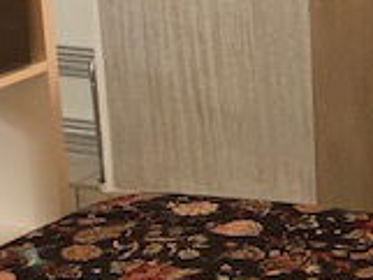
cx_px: 588
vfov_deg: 13.3
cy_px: 67
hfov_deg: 16.0
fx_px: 1197
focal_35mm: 111
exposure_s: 1/28
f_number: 1.8
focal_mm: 3.99
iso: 640
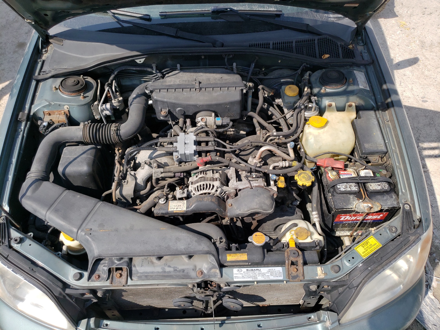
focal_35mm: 26
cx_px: 220
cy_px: 165
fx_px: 330
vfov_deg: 53.1
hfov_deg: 67.3
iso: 50
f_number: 1.5
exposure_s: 1/2500
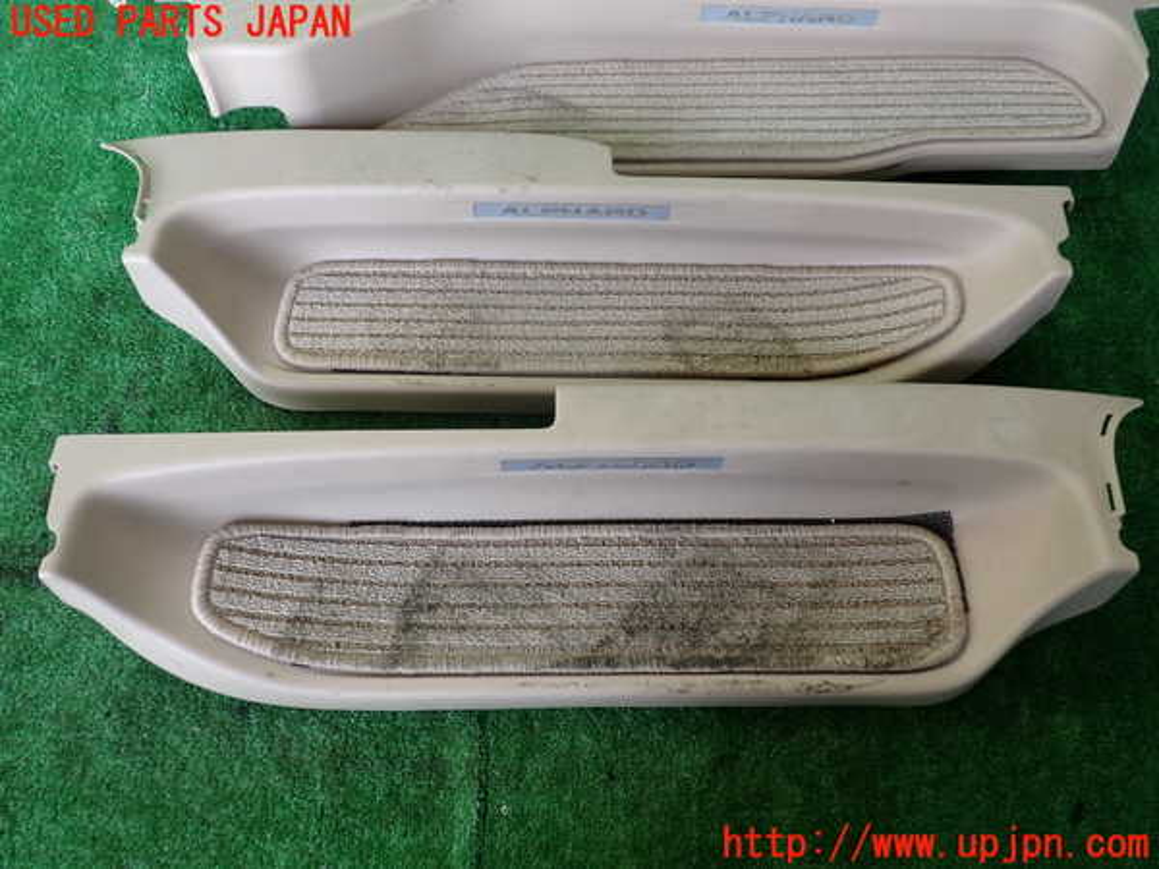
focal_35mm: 30
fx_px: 1004
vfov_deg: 46.8
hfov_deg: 60.0
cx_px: 580
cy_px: 434
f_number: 2.3
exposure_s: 1/80
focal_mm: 5.4
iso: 200
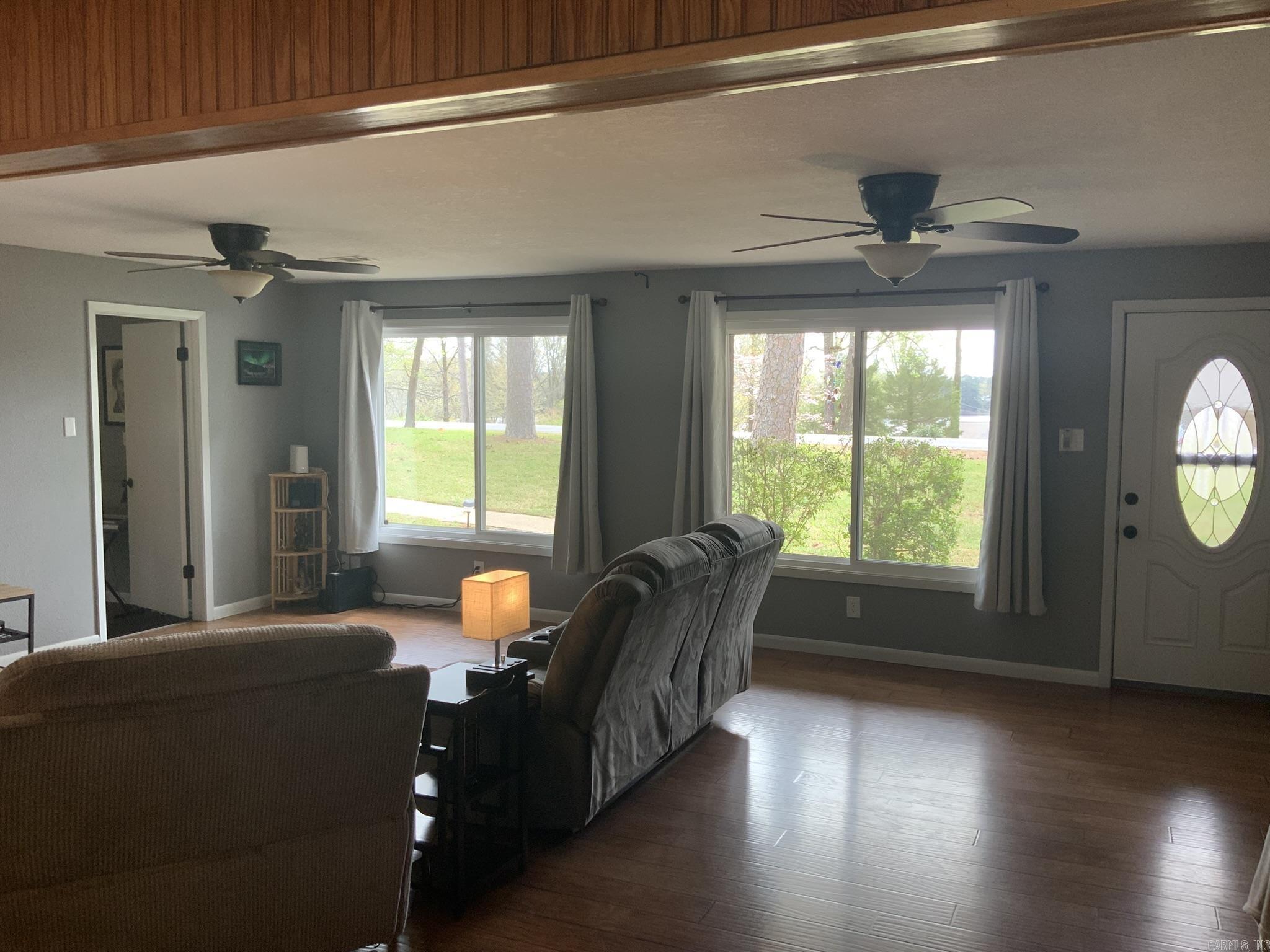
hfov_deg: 61.7
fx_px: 1064
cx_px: 635
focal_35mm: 29
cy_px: 476
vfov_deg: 48.2
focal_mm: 3
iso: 50
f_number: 1.8
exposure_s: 1/60
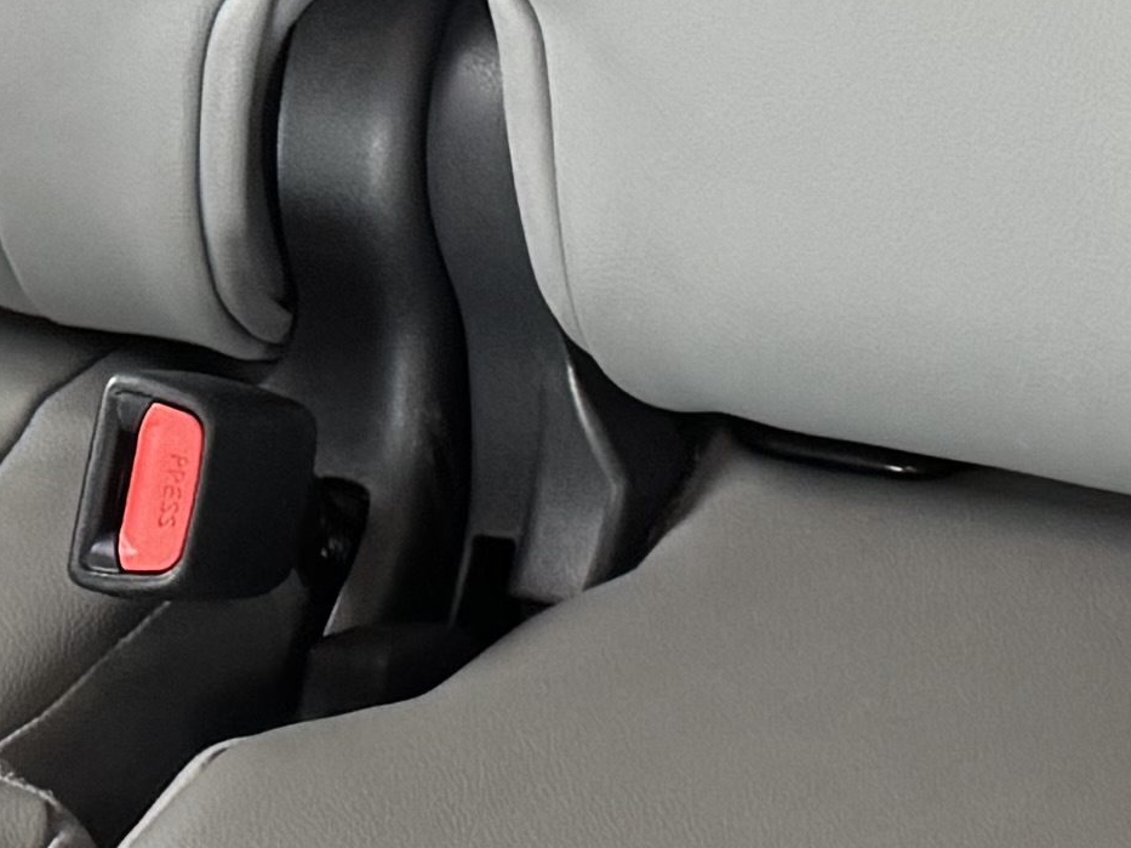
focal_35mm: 147
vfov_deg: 10.0
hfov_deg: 13.3
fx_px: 4801
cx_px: 1043
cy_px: -76
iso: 800
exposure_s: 1/60
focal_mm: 6.76
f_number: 1.78
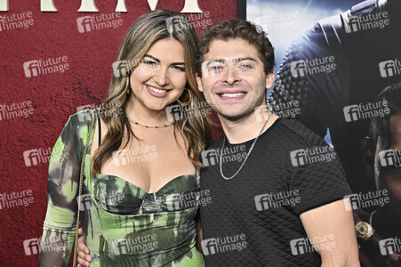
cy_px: 134
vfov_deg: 20.9
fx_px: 723
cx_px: 200
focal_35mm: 65
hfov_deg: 31.0
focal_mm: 65
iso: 320
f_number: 6.3
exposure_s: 1/400
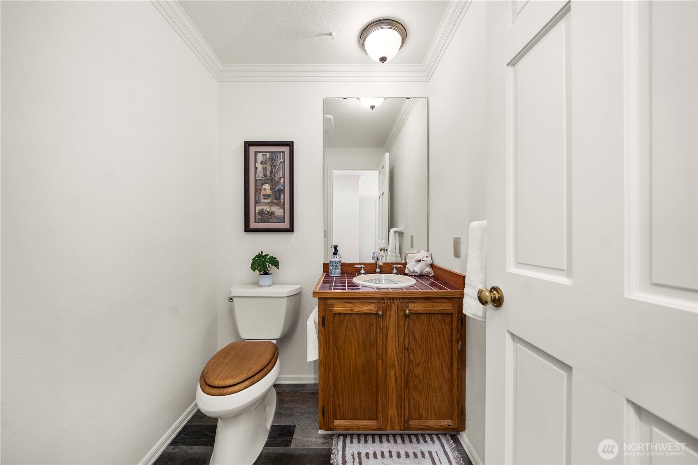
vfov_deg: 90.0
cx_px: 349
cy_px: 232
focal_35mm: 12
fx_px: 233
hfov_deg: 112.6
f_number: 4.5
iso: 200
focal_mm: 12
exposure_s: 1/60
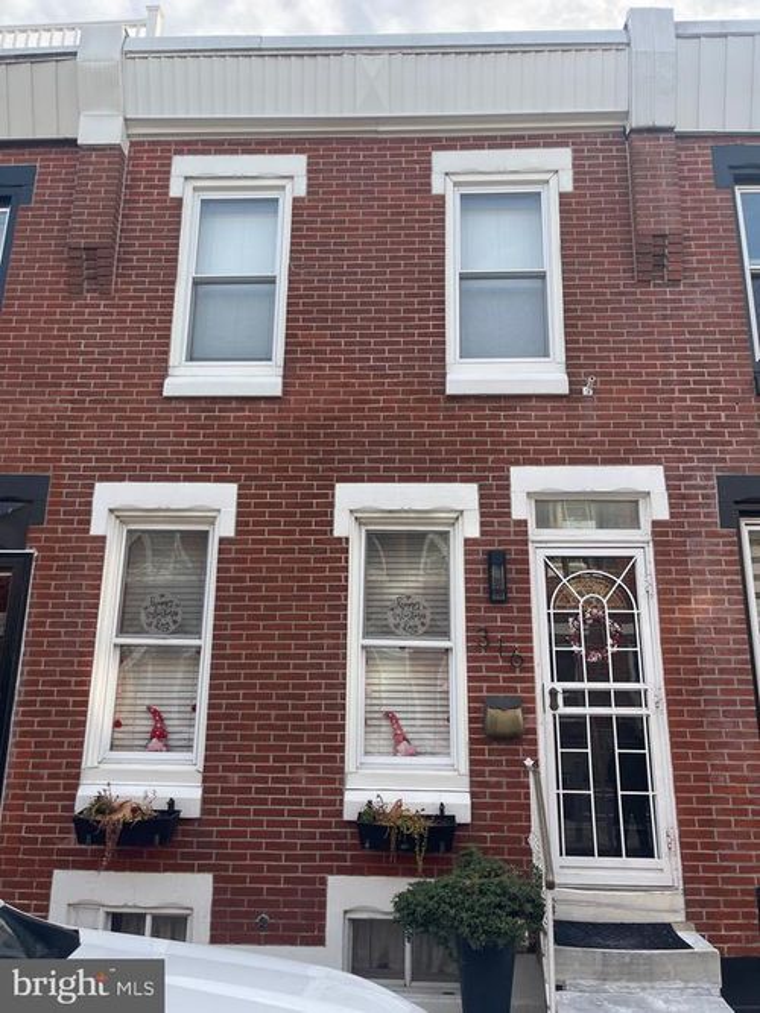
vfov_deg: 69.4
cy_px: 506
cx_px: 380
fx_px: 732
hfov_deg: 54.9
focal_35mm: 25
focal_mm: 5.1
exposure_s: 1/486
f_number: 1.6
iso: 32
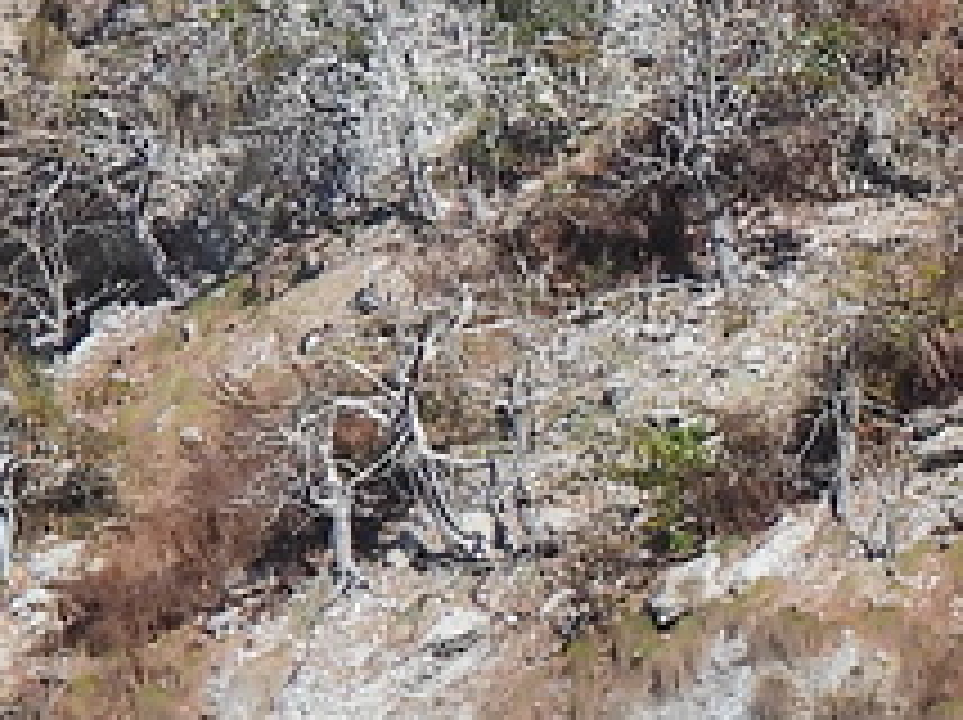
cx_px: 1701
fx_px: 28261
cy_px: 590
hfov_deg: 1.9
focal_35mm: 1017
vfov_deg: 1.5
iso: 100
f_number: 4.5
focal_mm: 30.3
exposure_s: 1/1600
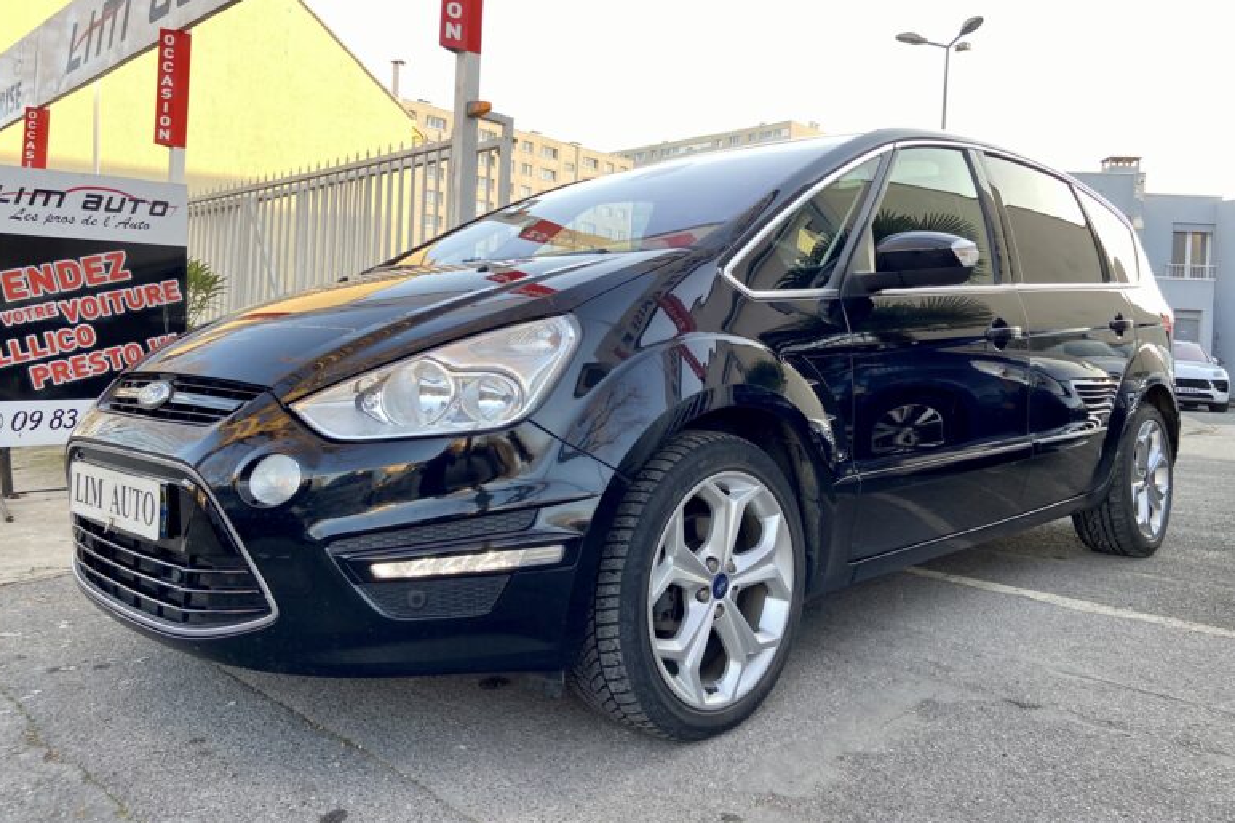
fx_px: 960
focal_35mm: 28
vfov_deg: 46.2
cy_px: 352
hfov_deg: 65.5
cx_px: 621
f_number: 1.8
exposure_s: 1/121
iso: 80
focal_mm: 4.25
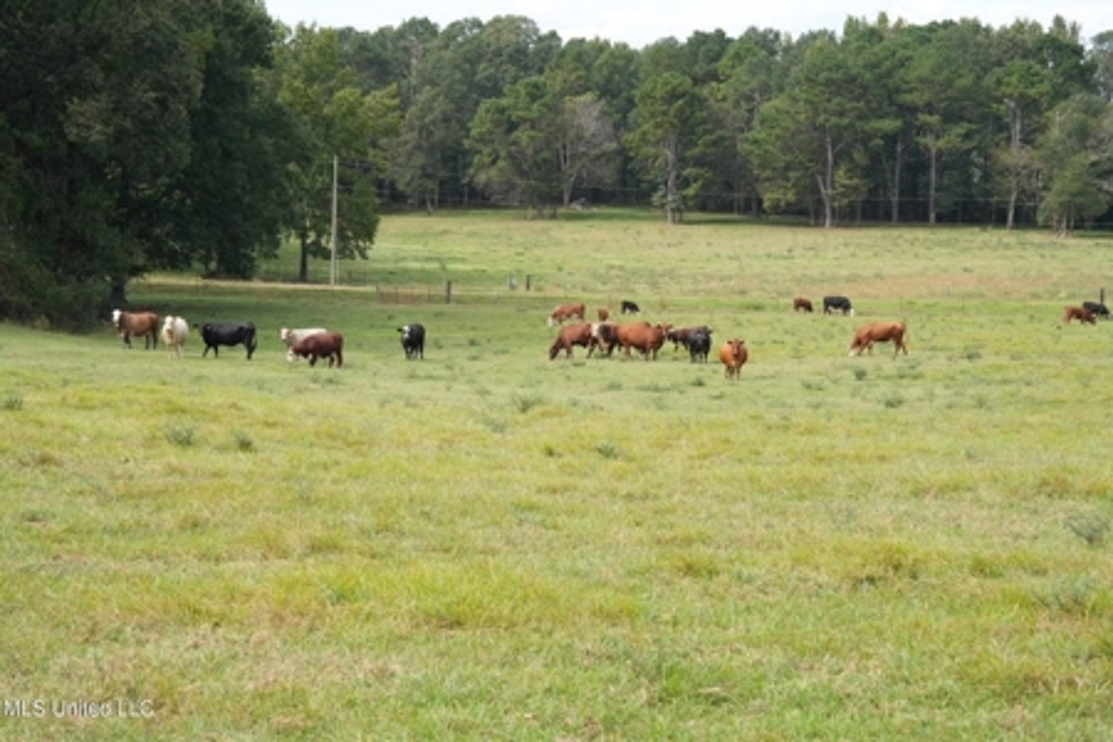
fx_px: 2133
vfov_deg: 19.7
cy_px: 371
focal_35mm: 69
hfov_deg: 29.2
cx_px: 556
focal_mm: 69
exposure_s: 1/100
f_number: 11
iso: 400
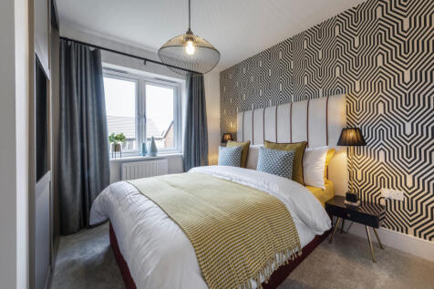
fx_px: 169
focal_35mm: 14
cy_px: 144
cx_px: 217
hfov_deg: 104.3
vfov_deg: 81.2
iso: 100
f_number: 16
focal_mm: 14
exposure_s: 2.5
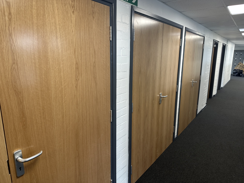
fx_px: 169
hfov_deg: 71.6
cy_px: 92
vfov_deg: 56.8
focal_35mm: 24
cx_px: 122
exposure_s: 1/100
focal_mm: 6.86
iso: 160
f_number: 1.78
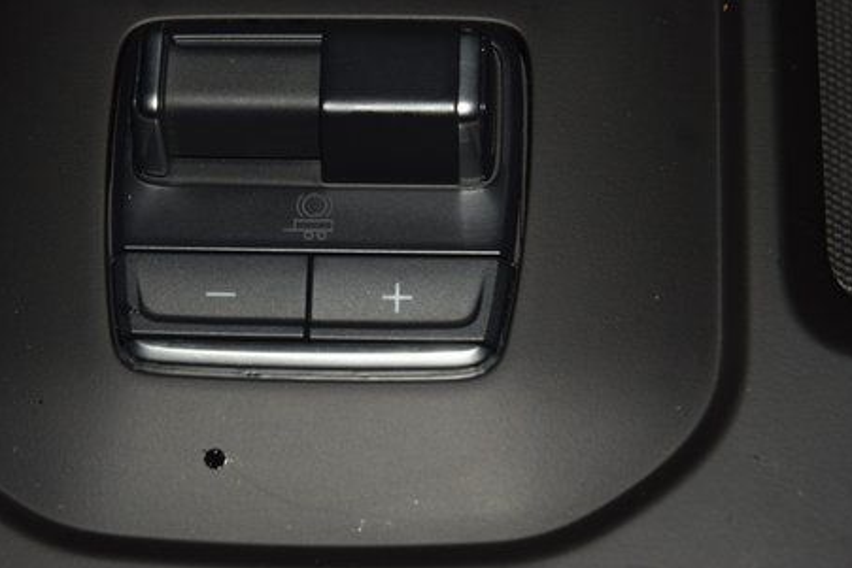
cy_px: 173
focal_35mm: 149
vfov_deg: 9.2
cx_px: 300
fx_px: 3527
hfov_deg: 13.8
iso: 100
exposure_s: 1/125
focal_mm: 70
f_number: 8
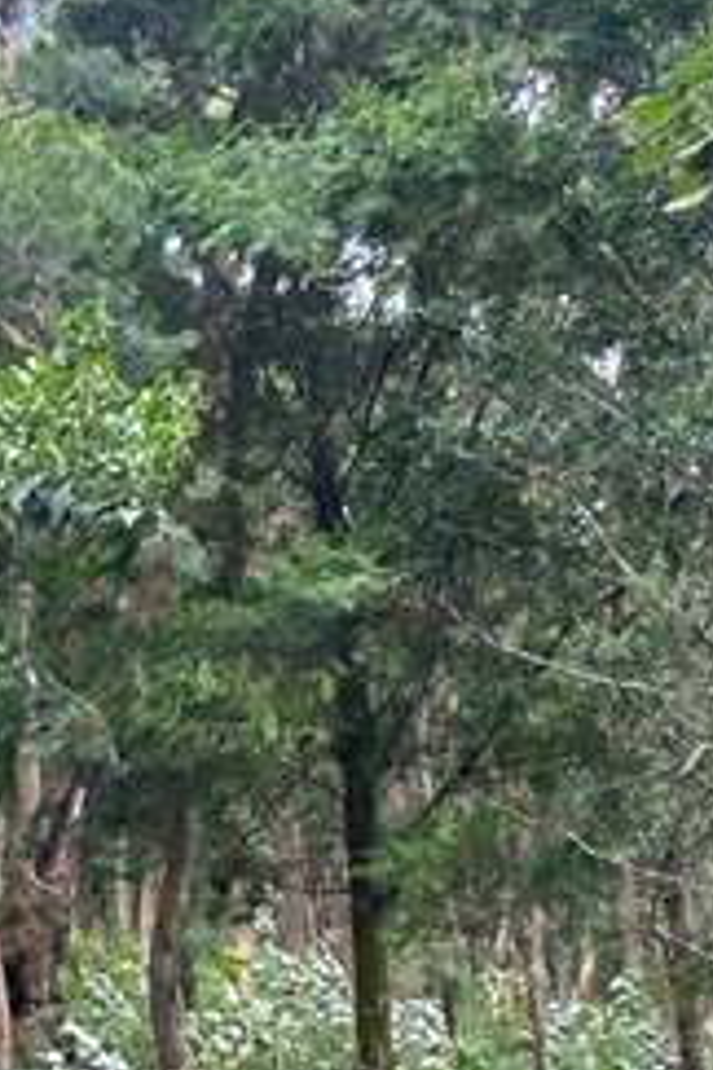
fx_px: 2644
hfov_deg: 15.0
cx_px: -35
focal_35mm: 89
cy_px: 841
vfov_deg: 22.6
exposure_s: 1/122
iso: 50
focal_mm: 4.25
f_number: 1.8
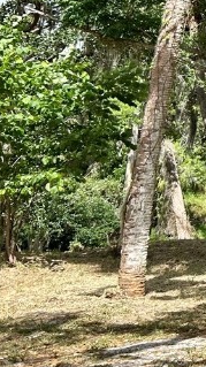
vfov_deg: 22.7
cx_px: 586
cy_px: 25
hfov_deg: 10.3
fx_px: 885
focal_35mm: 91
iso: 50
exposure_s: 1/1575
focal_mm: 5.7
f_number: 1.5
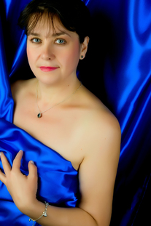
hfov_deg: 18.9
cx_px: 55
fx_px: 453
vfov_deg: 28.1
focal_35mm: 72
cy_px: 110
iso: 200
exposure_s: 1/160
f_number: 14
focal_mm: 56
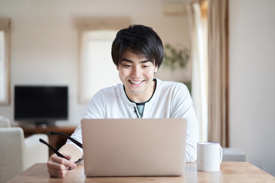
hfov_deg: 36.2
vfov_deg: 24.6
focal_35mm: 55
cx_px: 138
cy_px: 92
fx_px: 420
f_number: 1.8
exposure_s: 1/160
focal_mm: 55
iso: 160
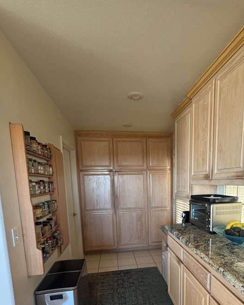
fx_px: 190
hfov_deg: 65.0
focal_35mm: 21
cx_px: 144
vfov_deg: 74.6
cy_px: 209
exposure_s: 1/99
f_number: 2.2
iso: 200
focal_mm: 2.22
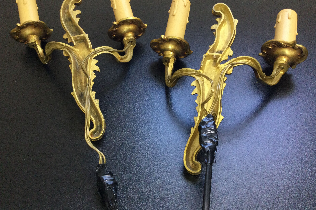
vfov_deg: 39.9
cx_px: 156
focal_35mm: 33
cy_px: 92
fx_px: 290
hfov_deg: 57.2
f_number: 2.4
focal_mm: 3.3
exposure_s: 1/33
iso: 64
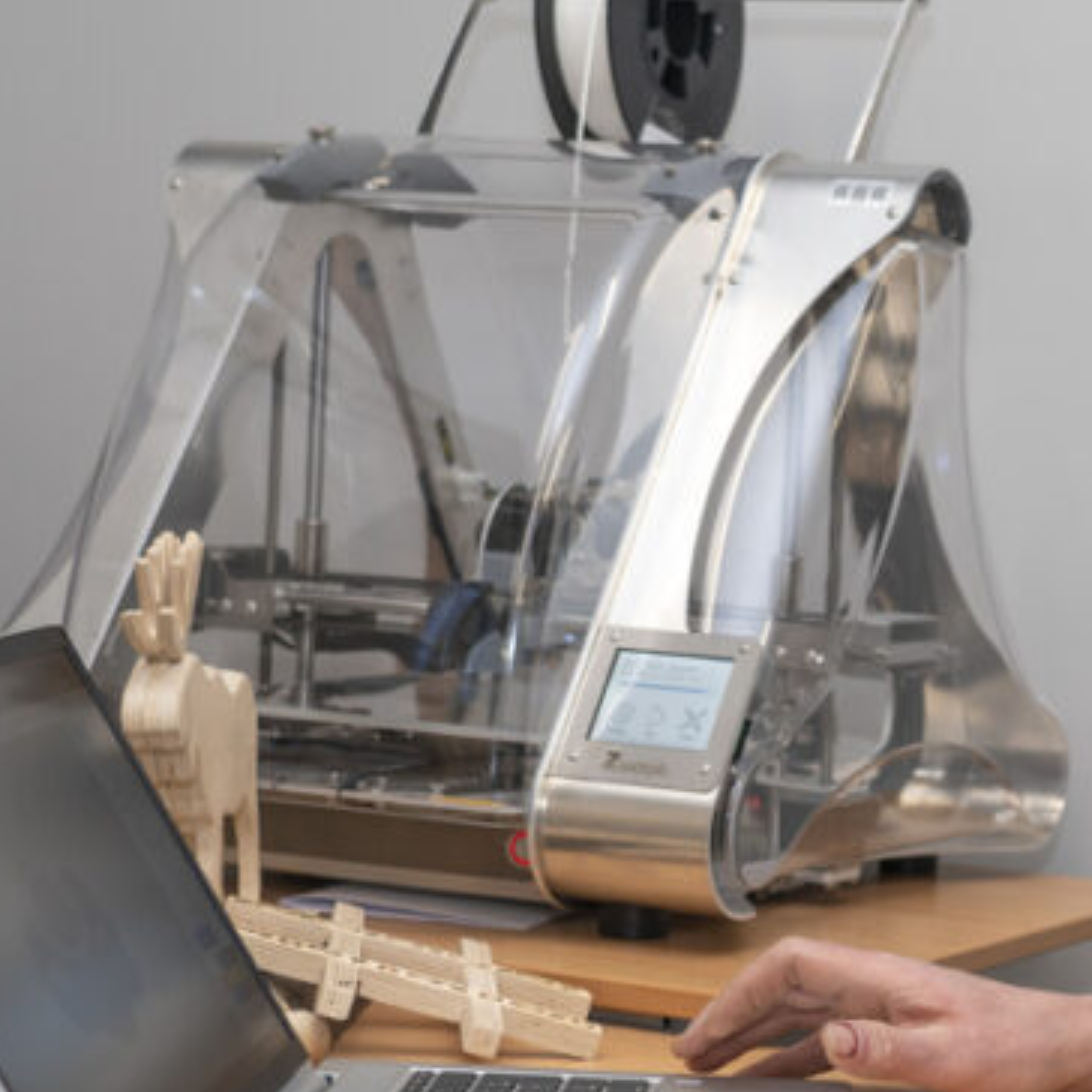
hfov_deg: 19.1
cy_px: 590
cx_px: 1284
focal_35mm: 86
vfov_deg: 20.2
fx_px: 3069
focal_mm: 36
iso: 400
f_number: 4
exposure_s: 1/200
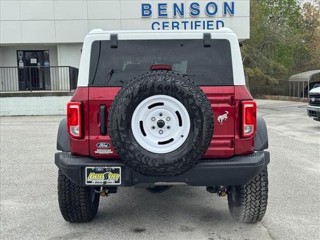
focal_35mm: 48
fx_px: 444
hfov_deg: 39.7
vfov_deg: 30.3
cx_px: 160
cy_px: 120
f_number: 1.78
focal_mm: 6.76
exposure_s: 1/1818
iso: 64
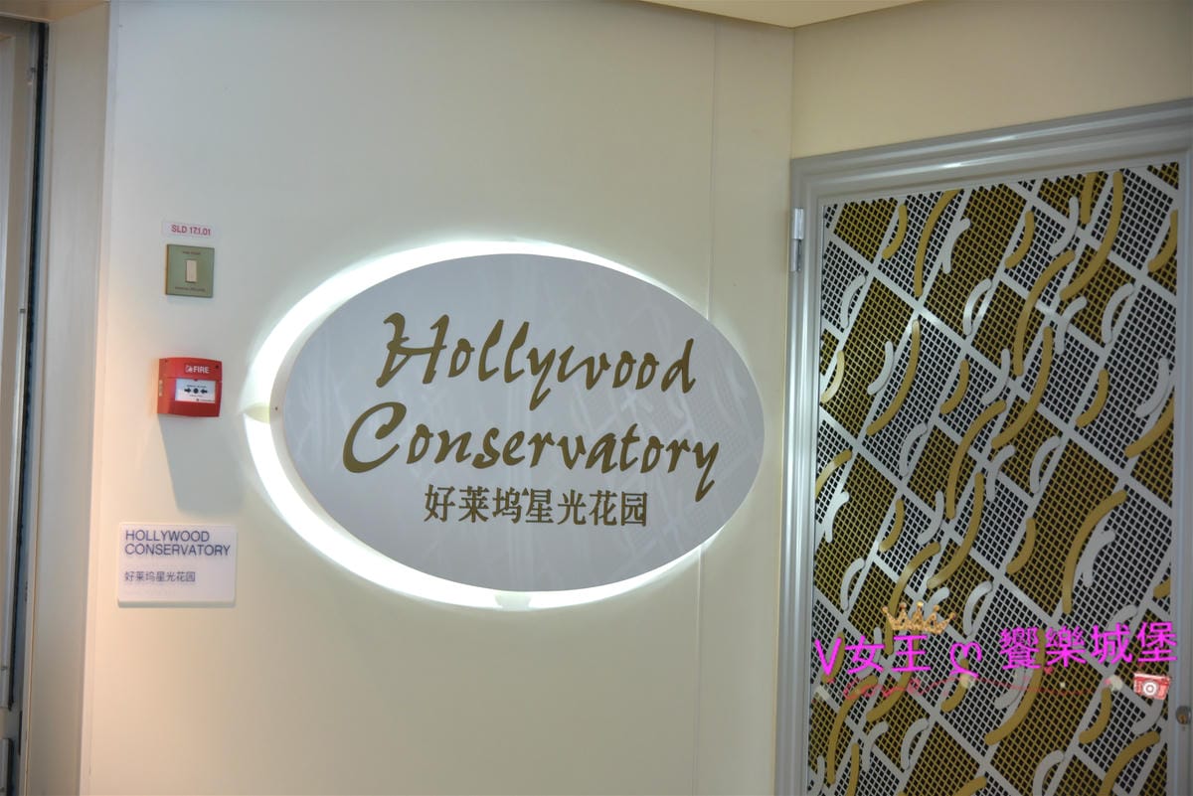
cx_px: 596
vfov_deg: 19.5
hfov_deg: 28.8
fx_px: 2320
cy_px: 398
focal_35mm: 70
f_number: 4
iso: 640
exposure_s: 1/60
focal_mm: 70
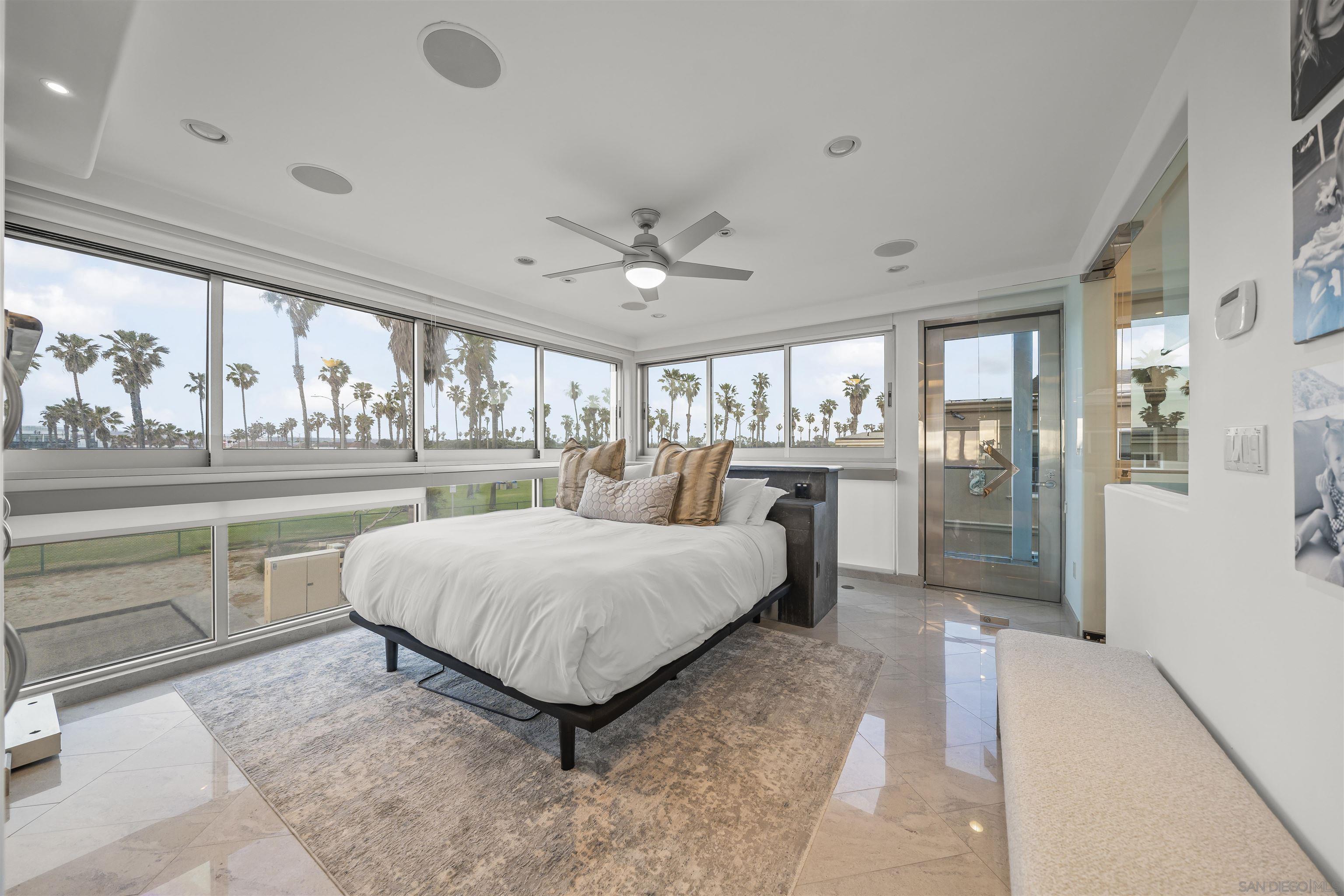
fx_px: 448
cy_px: 448
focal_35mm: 12
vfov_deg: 90.0
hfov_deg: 112.6
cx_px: 672
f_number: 6.3
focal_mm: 12
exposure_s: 1/1.67
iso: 160
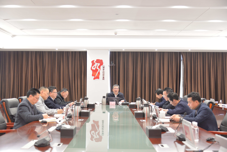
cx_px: 114
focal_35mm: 48
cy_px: 76
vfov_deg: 28.1
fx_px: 303
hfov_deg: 41.1
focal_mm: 48
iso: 2500
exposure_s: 1/50
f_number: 4
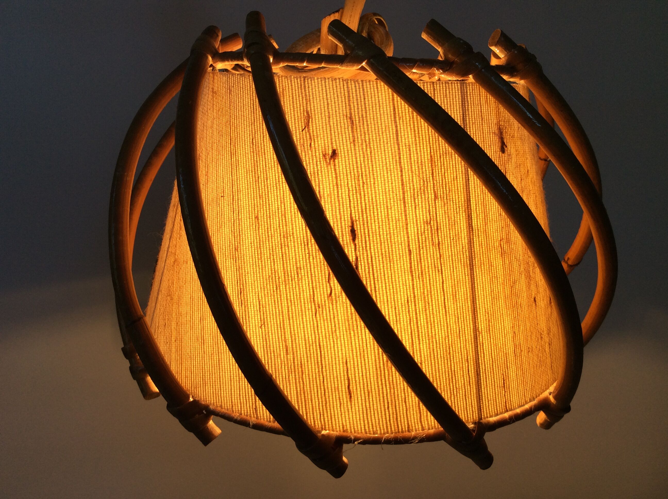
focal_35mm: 32
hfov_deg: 56.9
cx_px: 334
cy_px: 250
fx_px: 617
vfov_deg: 44.1
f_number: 2.4
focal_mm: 3.3
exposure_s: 1/114
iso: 32
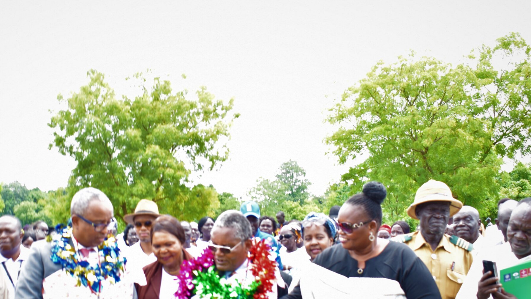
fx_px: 760
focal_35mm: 54
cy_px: 219
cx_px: 218
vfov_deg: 22.1
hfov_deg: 38.4
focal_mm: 24
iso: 100
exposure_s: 1/50
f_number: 5.6
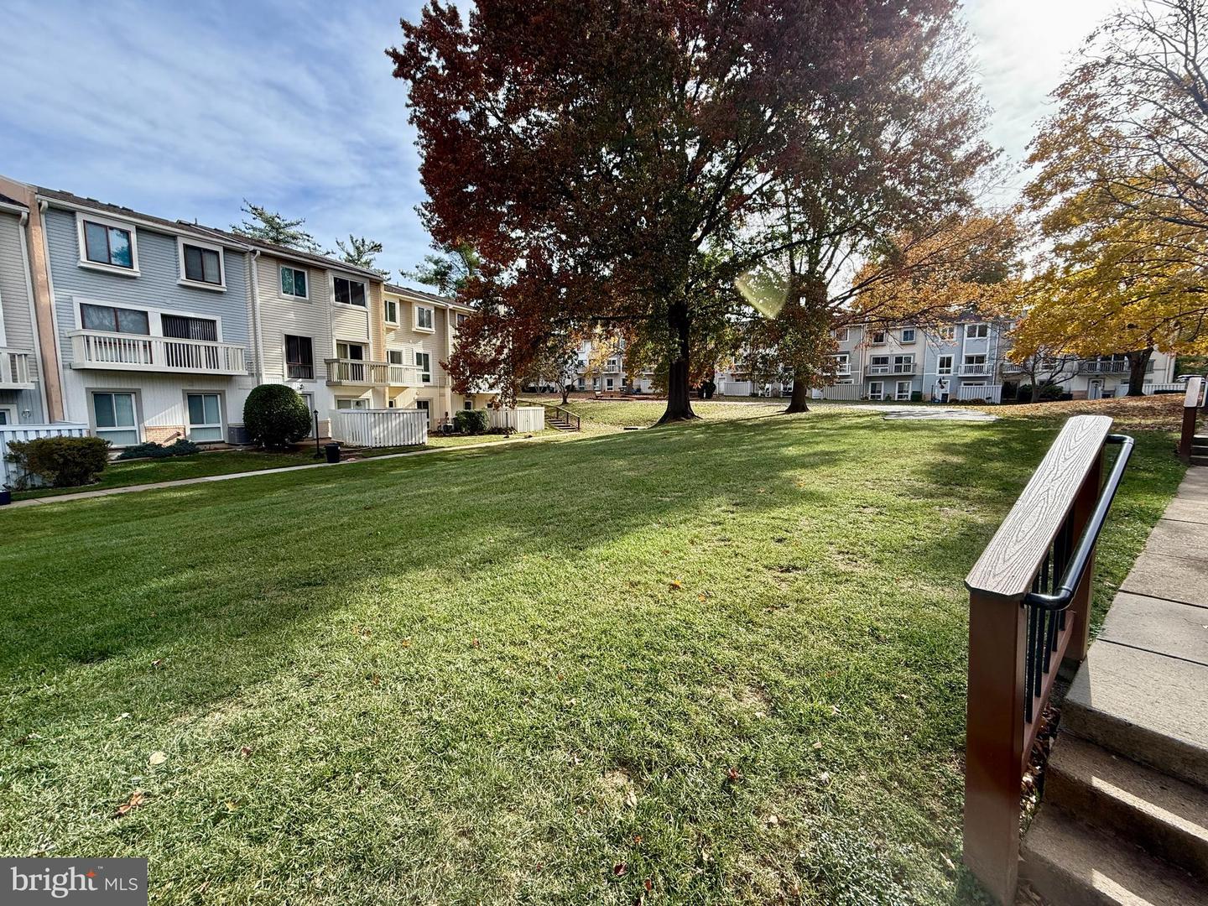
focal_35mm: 14
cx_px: 604
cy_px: 453
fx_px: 489
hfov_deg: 102.1
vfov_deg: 85.7
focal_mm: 2.22
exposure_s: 1/770
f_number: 2.2
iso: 64
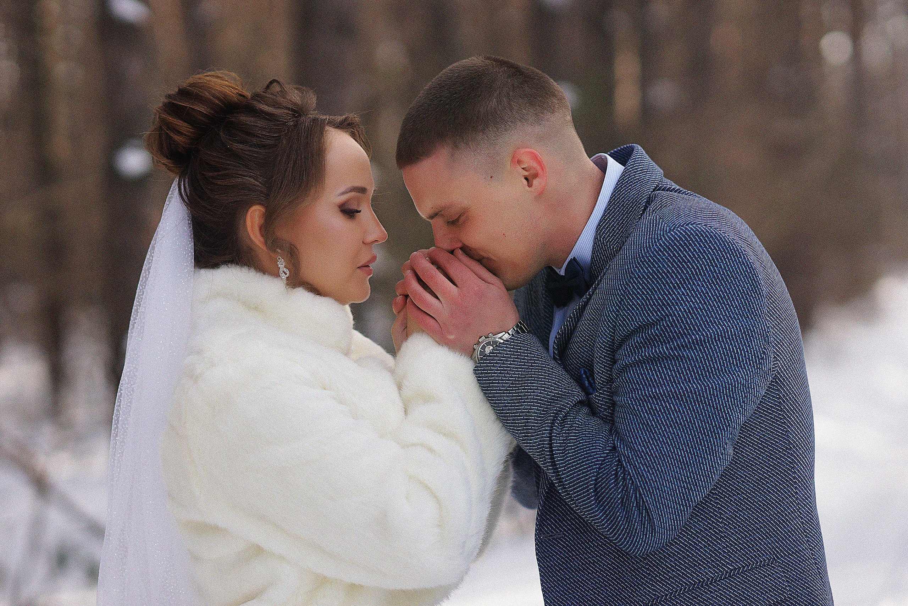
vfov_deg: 16.1
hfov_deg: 23.9
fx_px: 2144
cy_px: 303
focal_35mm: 85
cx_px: 454
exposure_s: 1/1250
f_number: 3.2
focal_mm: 85
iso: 320
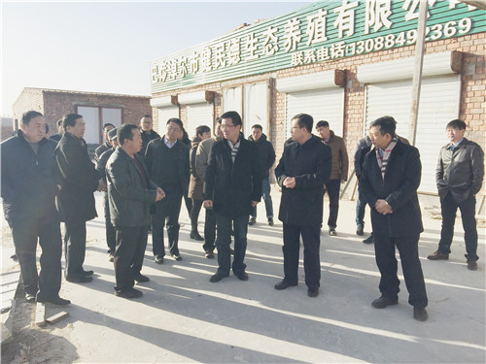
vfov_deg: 48.2
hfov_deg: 61.7
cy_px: 182
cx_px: 243
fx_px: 407
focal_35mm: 29
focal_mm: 4.15
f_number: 2.2
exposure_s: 1/1883
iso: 32
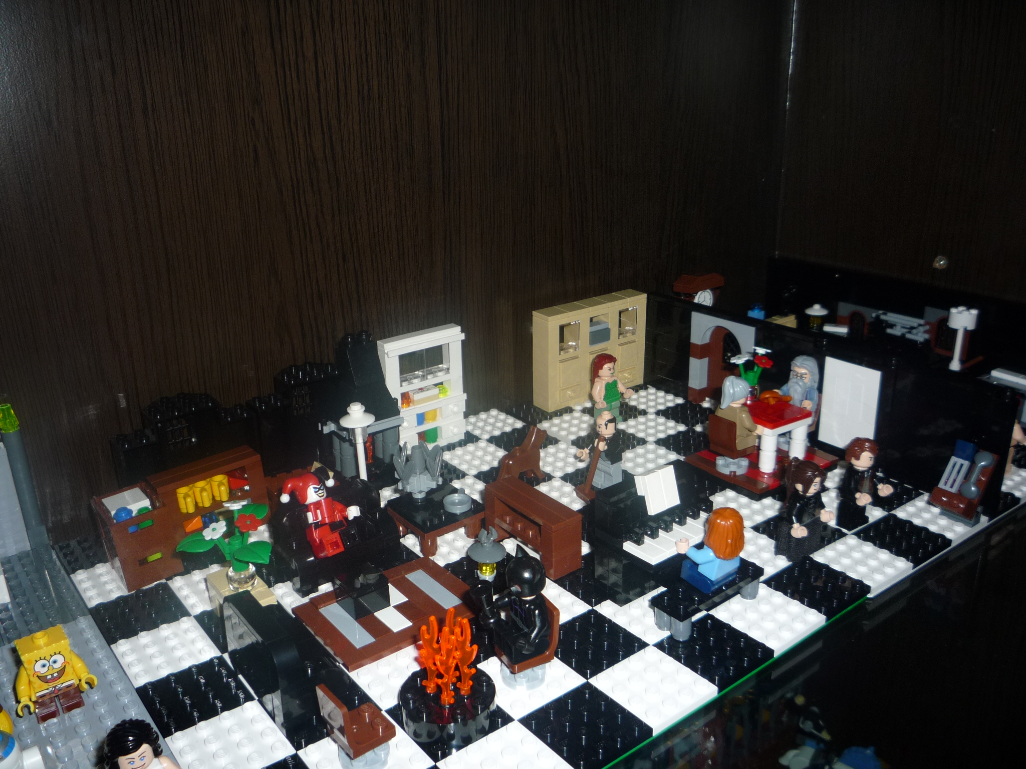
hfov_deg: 60.0
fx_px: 889
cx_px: 513
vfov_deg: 46.8
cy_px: 384
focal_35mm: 30
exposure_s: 1/30
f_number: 3.3
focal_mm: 5.2
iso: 100
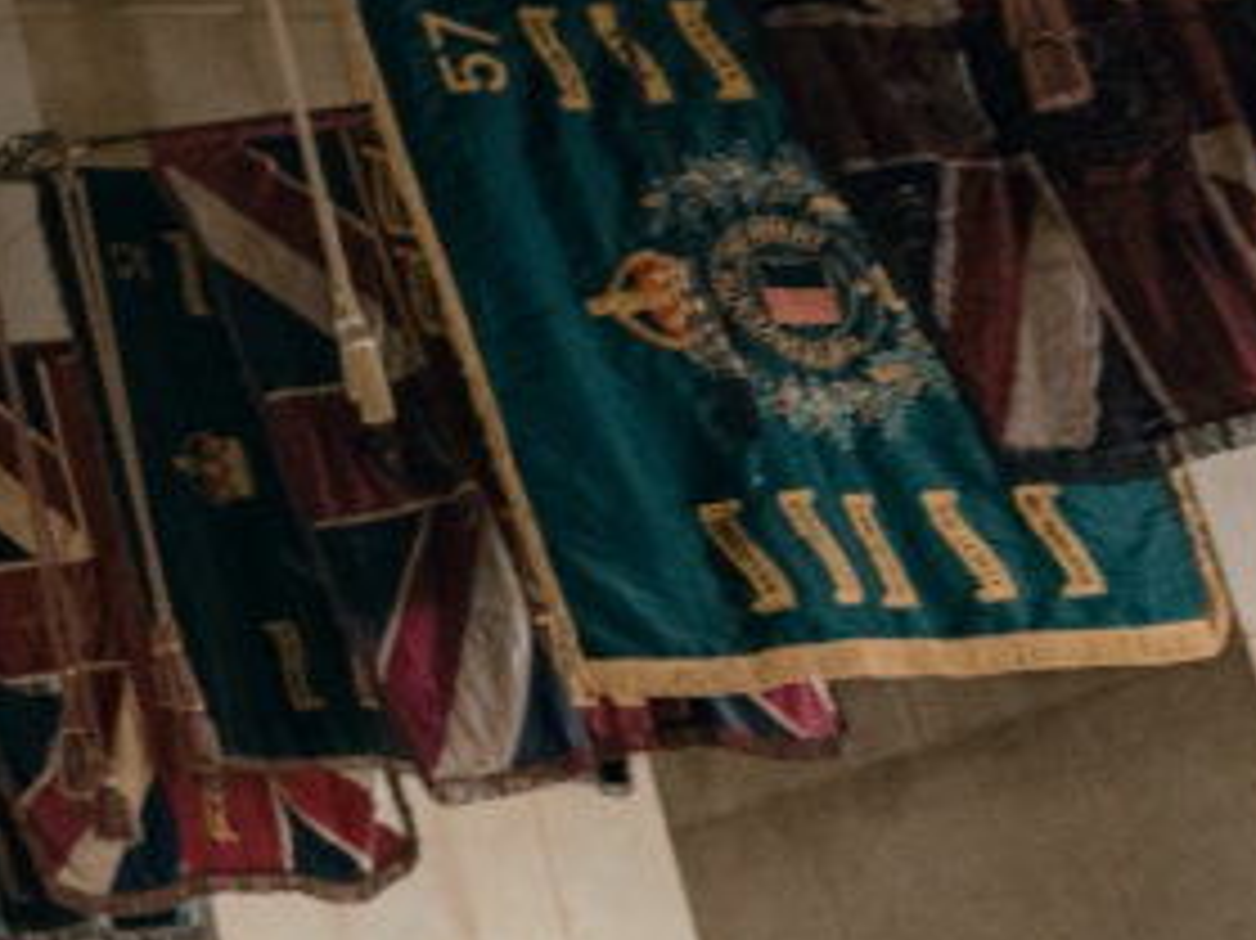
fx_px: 3119
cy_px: 506
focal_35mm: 86
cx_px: -1711
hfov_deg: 14.8
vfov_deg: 17.2
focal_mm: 20
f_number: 4
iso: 800
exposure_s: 1/5
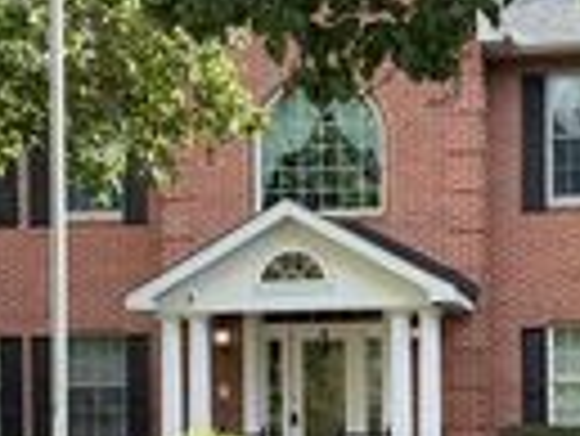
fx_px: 1560
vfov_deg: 15.6
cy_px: 443
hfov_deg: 20.9
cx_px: 427
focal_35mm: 93
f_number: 1.78
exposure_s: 1/683
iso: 100
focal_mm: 6.76
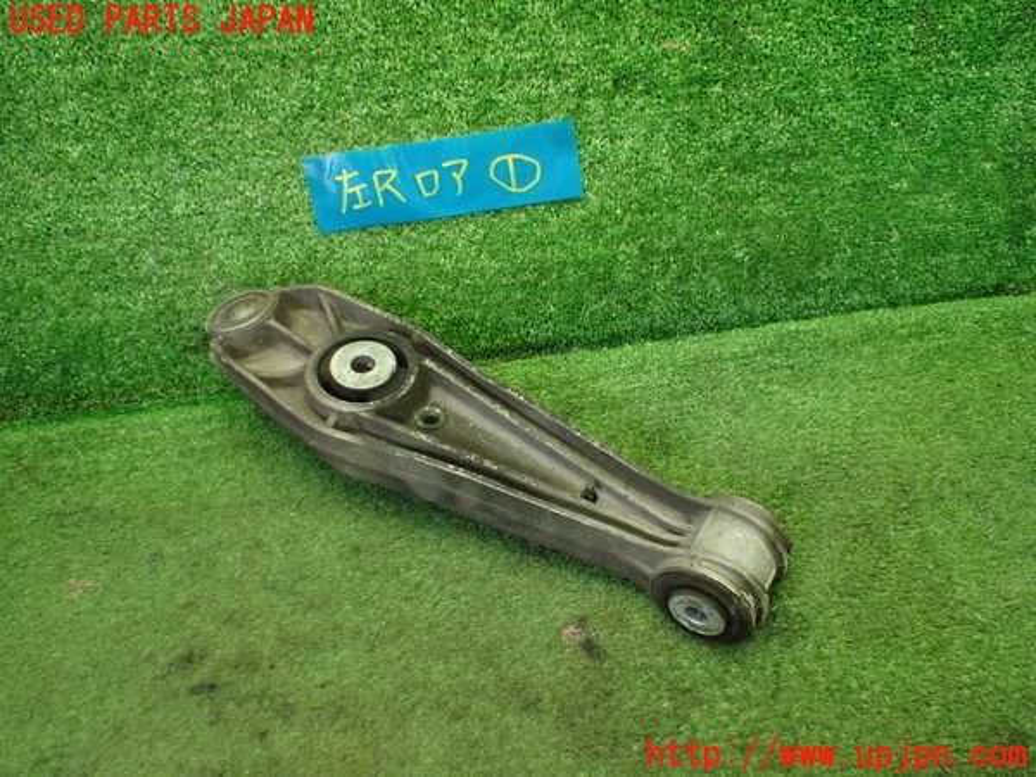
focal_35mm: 30
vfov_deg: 46.8
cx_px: 518
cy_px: 388
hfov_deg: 60.0
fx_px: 898
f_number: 2.3
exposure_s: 1/125
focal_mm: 5.4
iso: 800
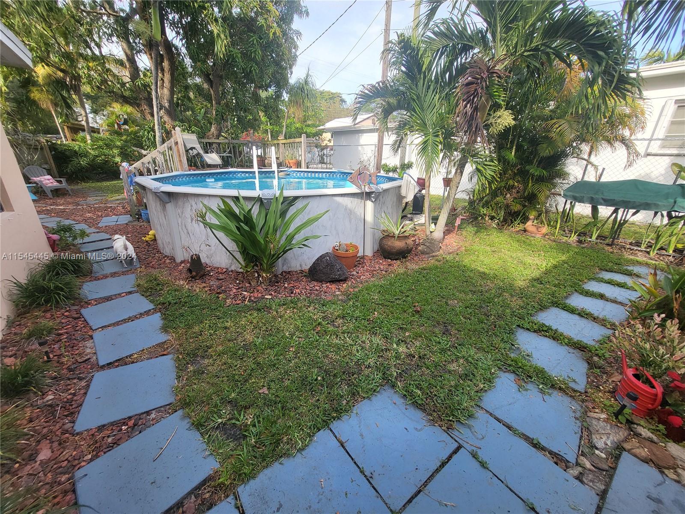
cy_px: 257
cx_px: 342
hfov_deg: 106.2
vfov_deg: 89.9
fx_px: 257
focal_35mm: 13
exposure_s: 1/232
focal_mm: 1.74
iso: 32
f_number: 2.2
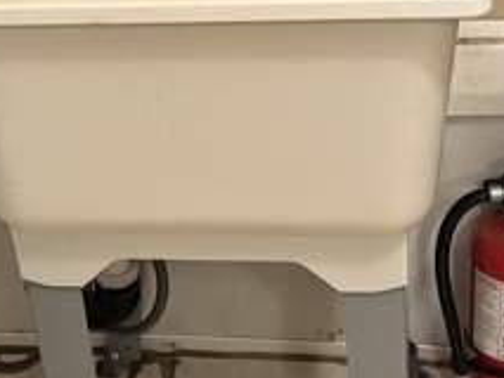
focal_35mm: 90
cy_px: 73
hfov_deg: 21.7
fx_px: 1311
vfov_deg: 16.3
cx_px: 156
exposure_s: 1/60
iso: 500
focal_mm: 6.76
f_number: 1.78
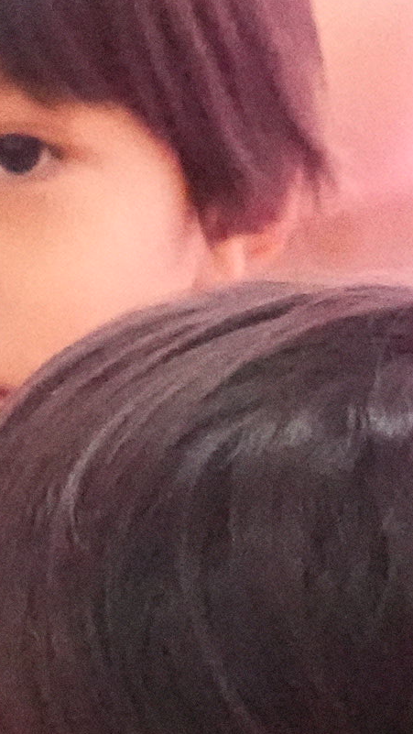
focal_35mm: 923
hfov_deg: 1.3
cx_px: 786
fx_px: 17956
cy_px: 816
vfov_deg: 2.3
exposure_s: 1/756
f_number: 6.3
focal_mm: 76
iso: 16000
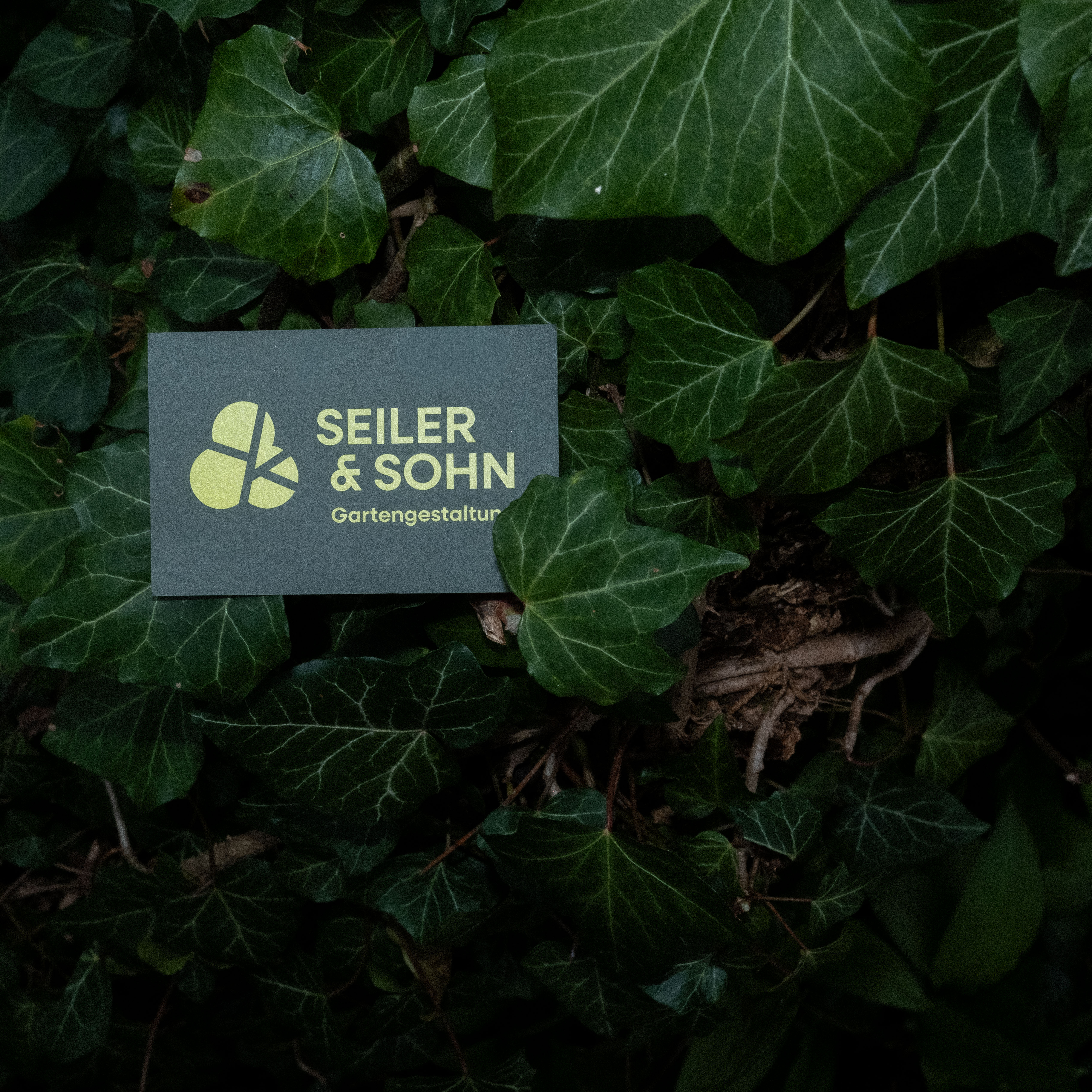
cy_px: 548
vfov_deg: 32.2
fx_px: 1892
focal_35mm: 53
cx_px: 347
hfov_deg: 31.9
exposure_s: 1/60
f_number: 11
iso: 800
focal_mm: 27
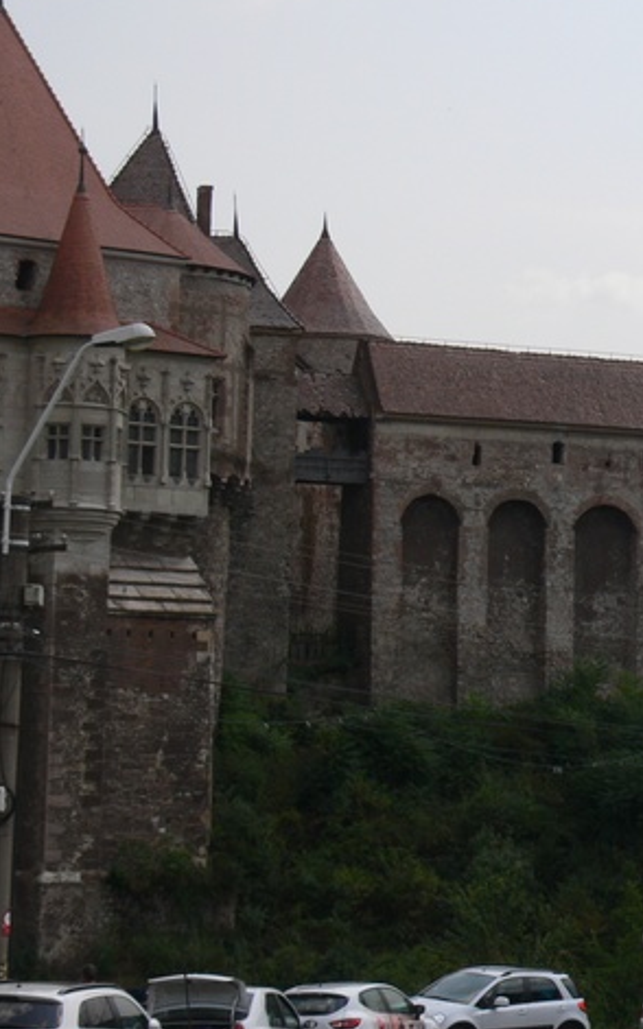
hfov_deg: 11.9
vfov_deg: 19.5
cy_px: 441
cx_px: 809
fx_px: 3003
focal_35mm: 107
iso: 80
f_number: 5.6
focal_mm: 12.7
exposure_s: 1/125
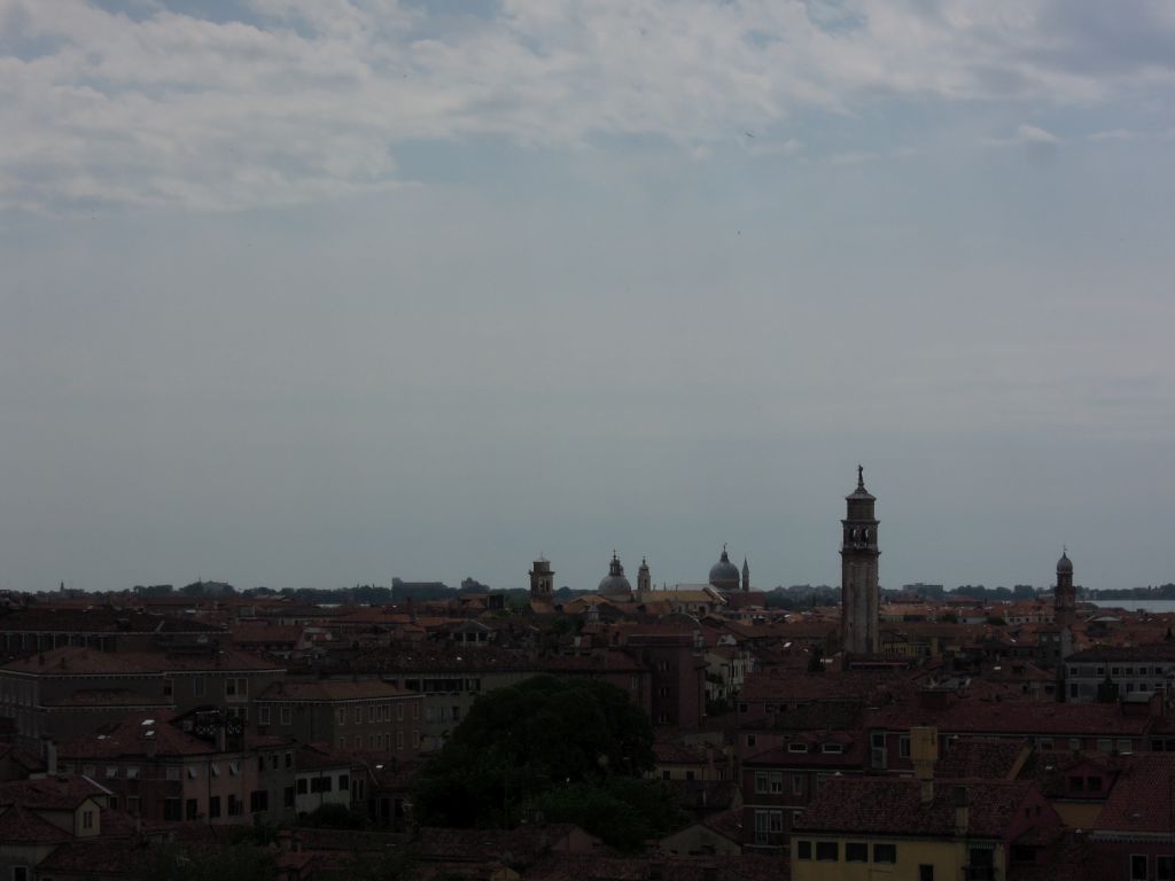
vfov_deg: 14.8
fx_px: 3394
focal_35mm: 100
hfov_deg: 19.6
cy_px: 440
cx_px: 588
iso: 160
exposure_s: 1/1250
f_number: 7.8
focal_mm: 17.9
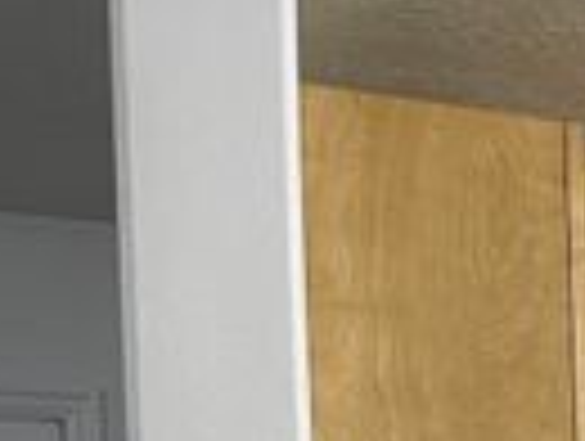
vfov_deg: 10.2
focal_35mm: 125
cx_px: 1390
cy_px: 1094
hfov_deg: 12.5
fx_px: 2116
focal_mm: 5.1
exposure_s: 1/60
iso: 125
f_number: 1.6
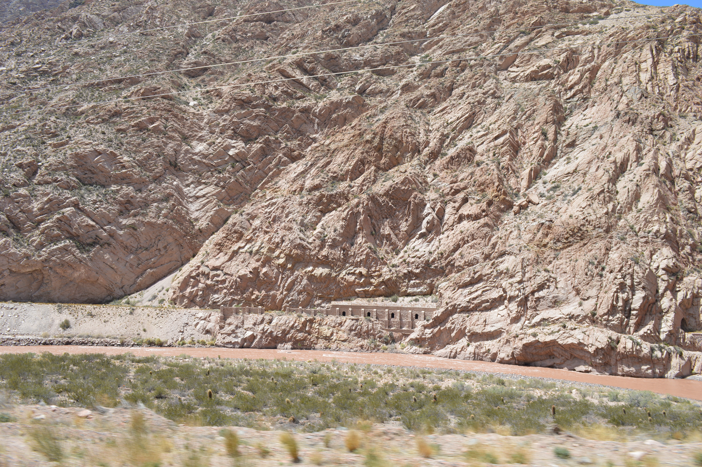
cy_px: 234
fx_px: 584
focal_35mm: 30
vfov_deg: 43.5
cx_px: 351
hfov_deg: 62.0
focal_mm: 20
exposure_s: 1/200
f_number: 7.1
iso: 100
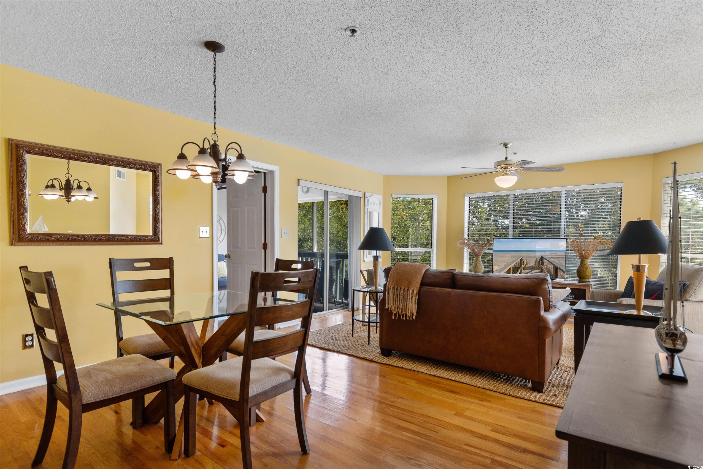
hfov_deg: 90.0
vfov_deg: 67.4
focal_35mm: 18
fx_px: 351
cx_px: 352
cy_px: 234
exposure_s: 1/25
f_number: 4.8
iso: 100
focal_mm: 12
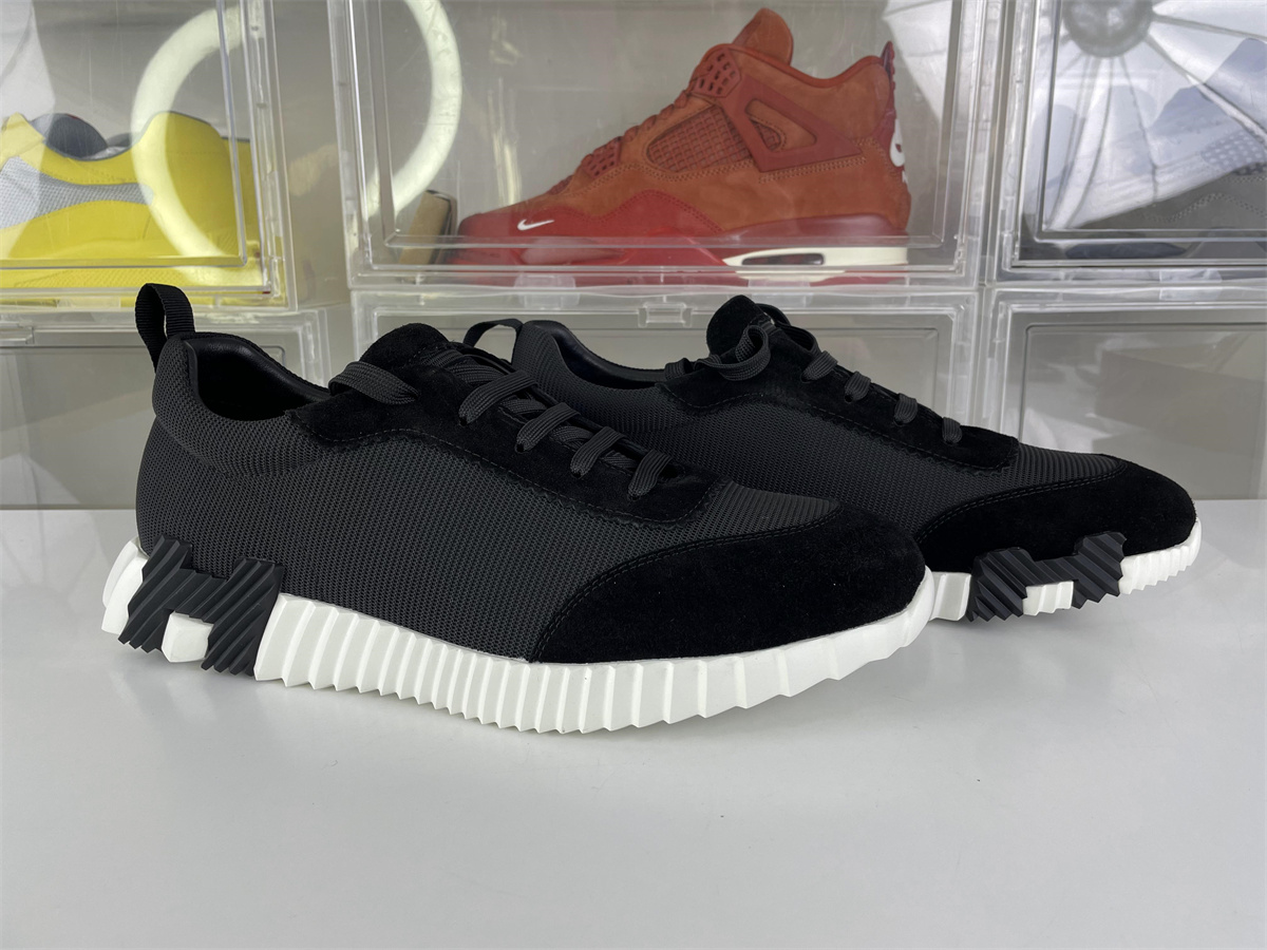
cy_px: 475
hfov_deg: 67.3
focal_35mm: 26
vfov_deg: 53.1
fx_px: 952
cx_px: 634
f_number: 1.6
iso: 32
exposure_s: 1/113
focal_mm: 4.2
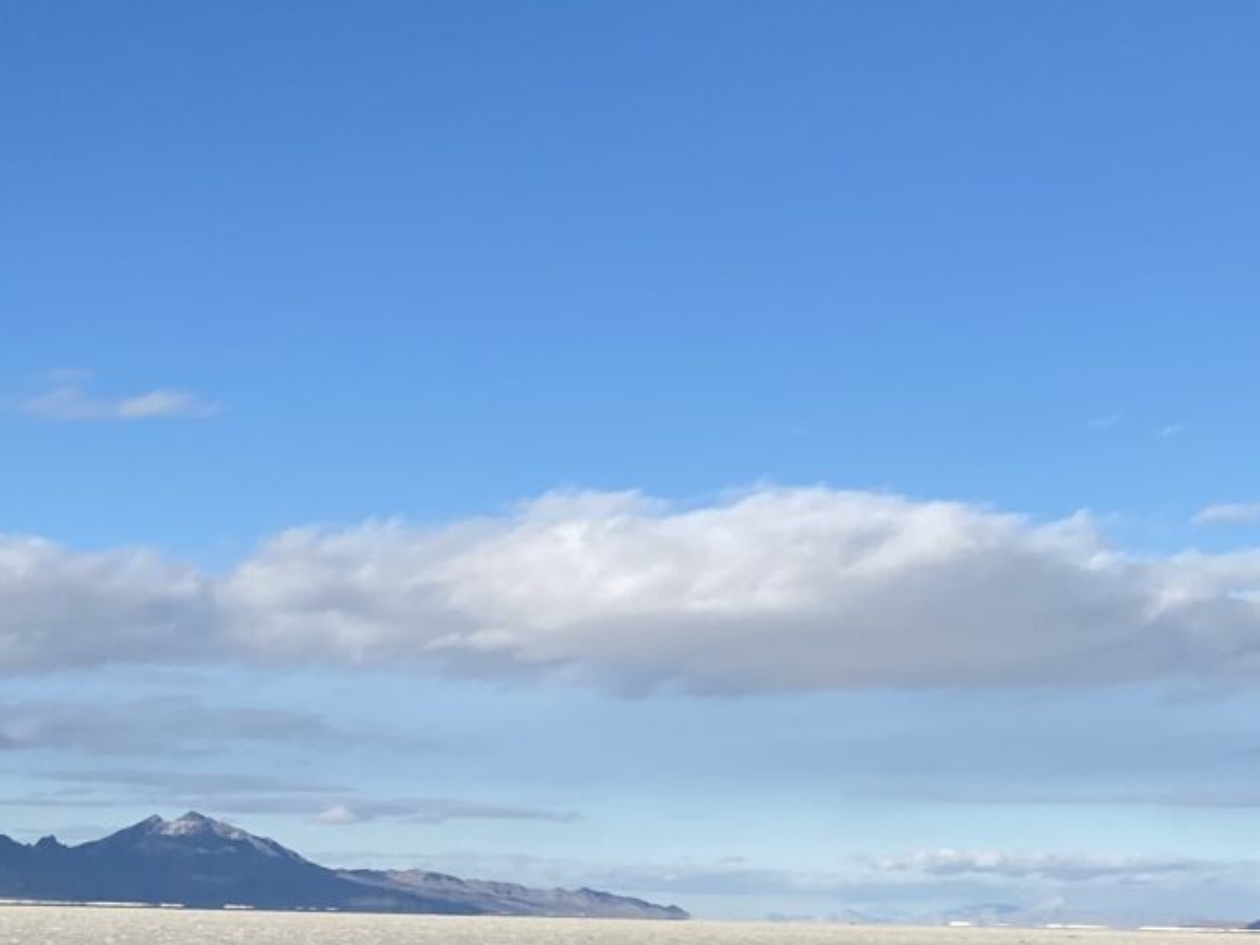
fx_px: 2985
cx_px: 254
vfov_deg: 17.7
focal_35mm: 82
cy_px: 896
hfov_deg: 23.5
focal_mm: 4.25
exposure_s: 1/4274
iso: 32
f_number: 1.8
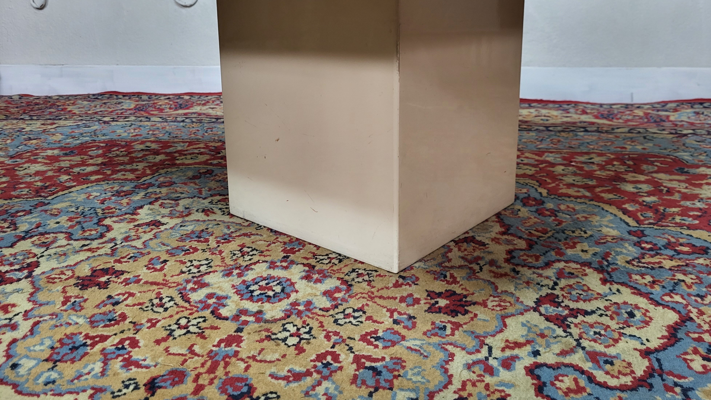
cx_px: 364
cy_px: 135
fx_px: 547
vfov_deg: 39.7
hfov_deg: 66.1
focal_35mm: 29
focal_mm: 5.4
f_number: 1.8
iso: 320
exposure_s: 1/50
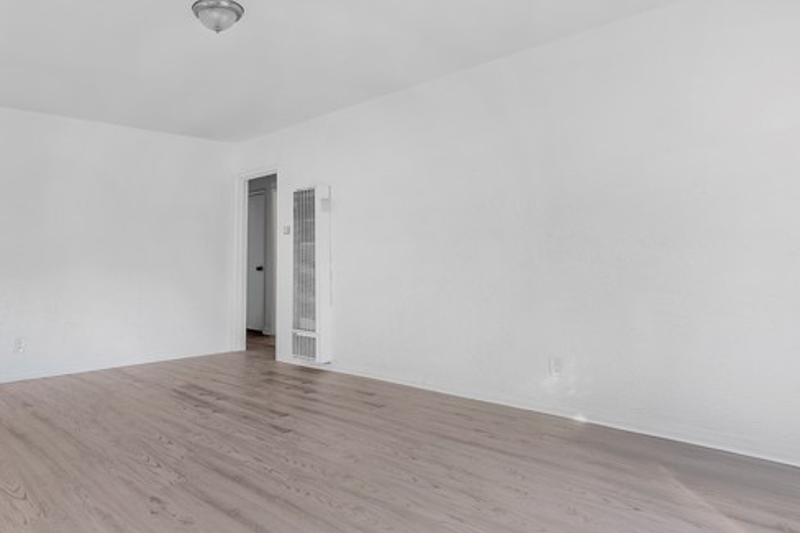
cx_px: 328
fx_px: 466
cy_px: 309
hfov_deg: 80.4
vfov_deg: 59.1
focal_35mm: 21
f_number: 7.1
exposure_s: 1/25
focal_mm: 16
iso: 100
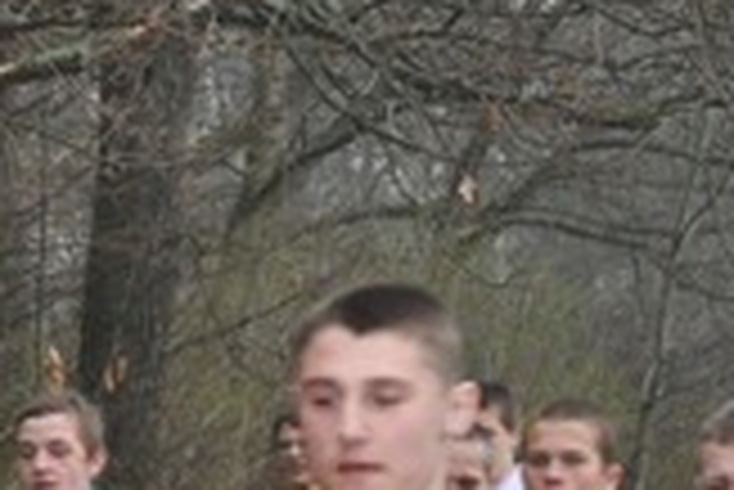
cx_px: 338
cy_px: 1041
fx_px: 4796
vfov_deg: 5.7
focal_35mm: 235
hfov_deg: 8.8
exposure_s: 1/200
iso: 1000
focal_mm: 32
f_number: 6.3
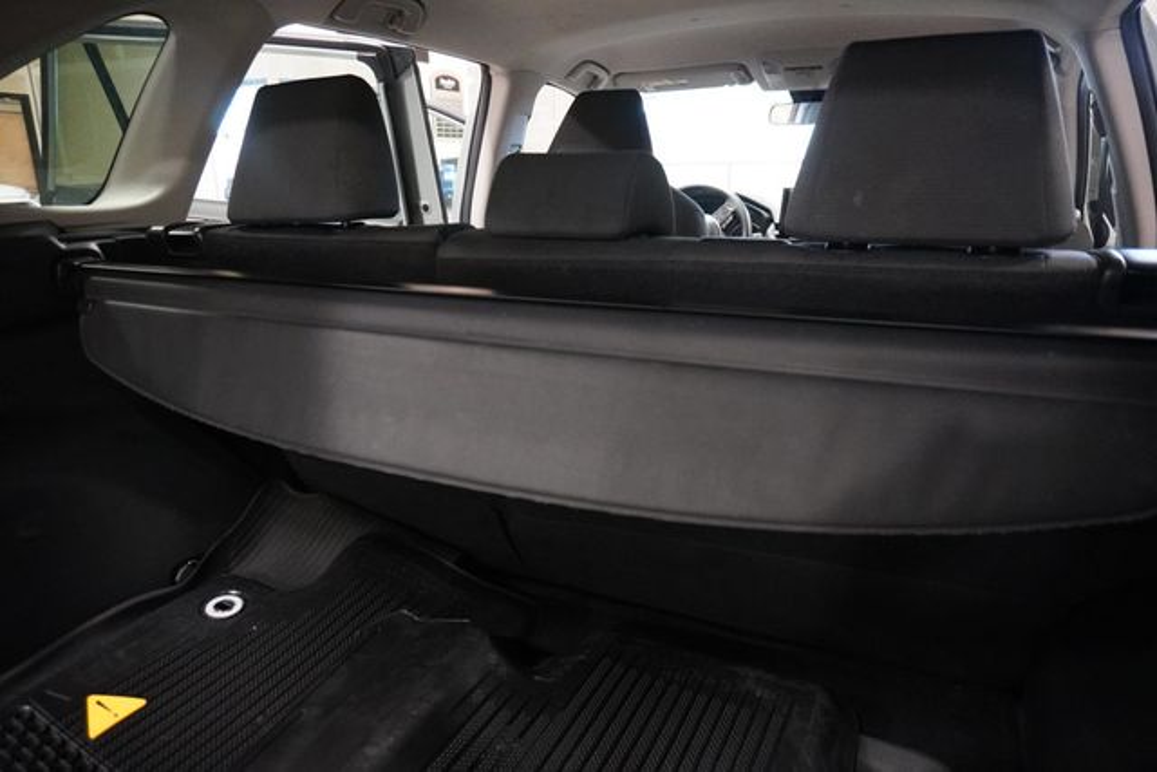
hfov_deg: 73.7
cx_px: 578
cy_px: 386
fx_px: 771
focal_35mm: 24
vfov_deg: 53.2
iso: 6400
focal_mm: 16
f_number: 3.5
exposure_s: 1/50
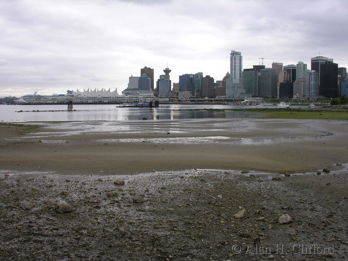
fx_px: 352
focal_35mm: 35
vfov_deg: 40.7
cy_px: 130
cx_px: 174
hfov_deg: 52.6
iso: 50
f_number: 5.6
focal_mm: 8.9
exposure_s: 1/157
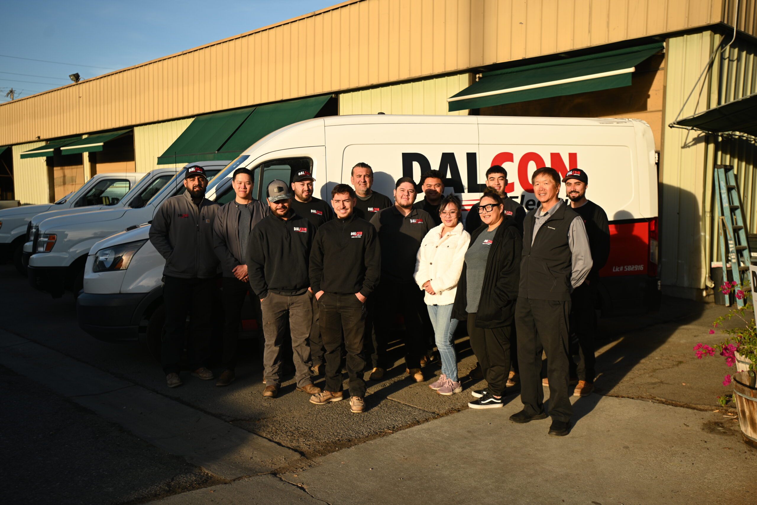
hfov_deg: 54.4
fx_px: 736
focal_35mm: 35
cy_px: 252
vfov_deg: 37.9
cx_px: 378
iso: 80
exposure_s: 1/640
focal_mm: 35
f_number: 4
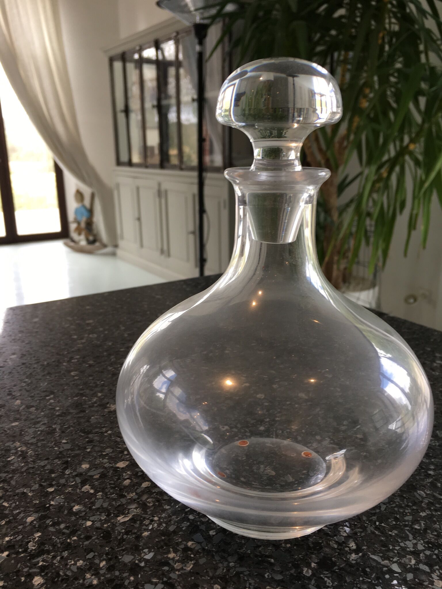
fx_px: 494
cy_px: 294
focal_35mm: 29
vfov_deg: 61.7
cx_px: 221
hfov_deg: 48.2
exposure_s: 1/50
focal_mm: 4.15
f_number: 2.2
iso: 25
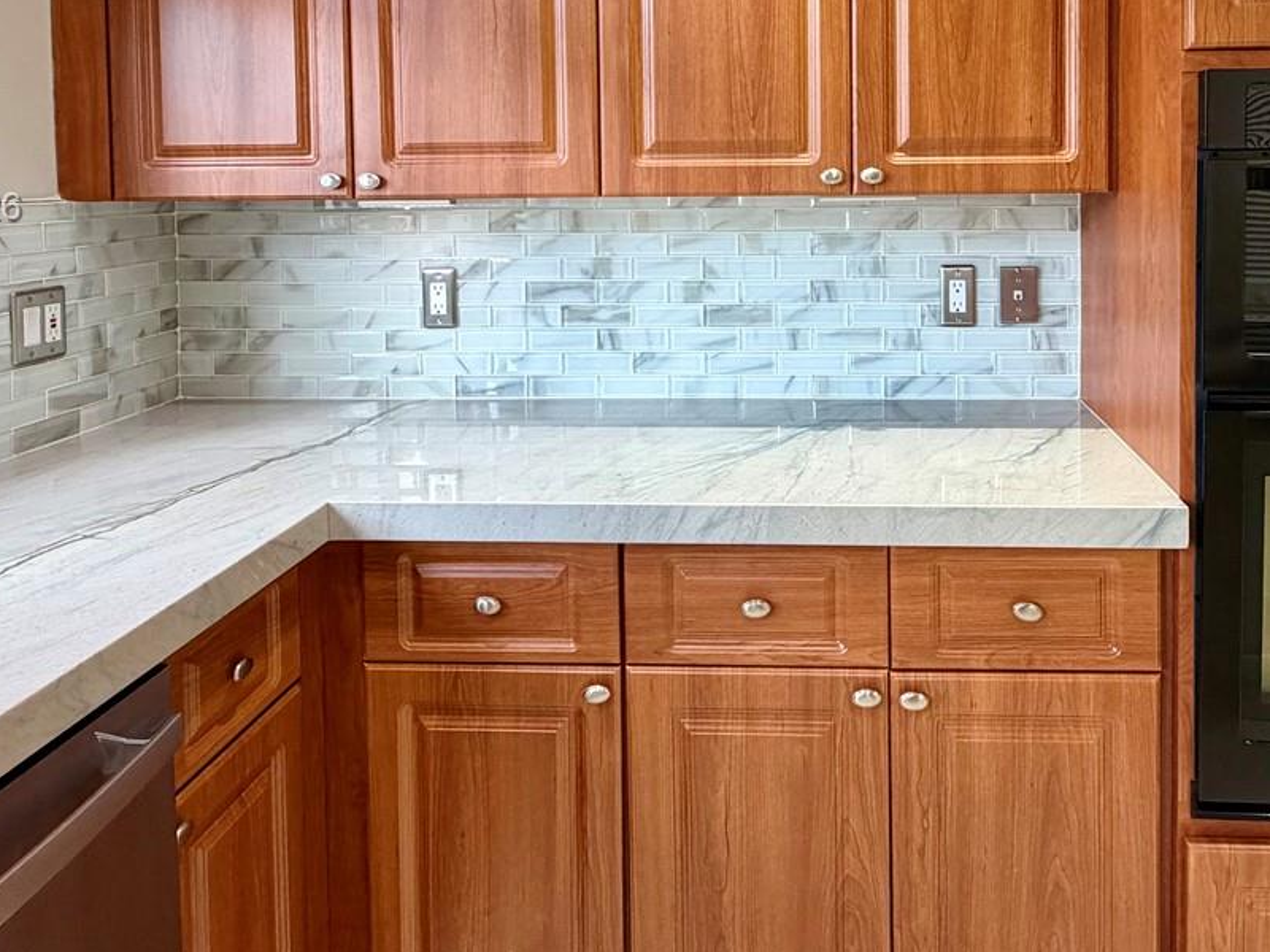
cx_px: 797
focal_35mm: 28
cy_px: 209
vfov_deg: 47.4
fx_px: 1027
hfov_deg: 62.5
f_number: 2.2
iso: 320
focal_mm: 2.22
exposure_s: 1/120
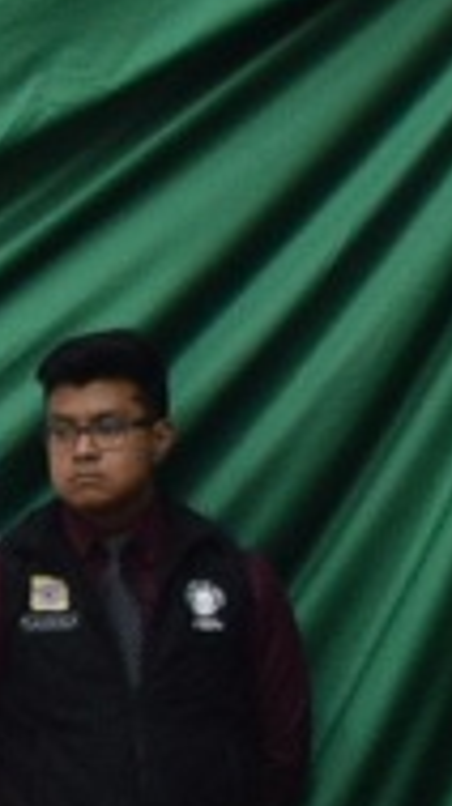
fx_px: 7175
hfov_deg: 3.3
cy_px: 281
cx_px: -2081
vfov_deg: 6.4
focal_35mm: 336
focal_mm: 18
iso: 560
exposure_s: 1/60
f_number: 4
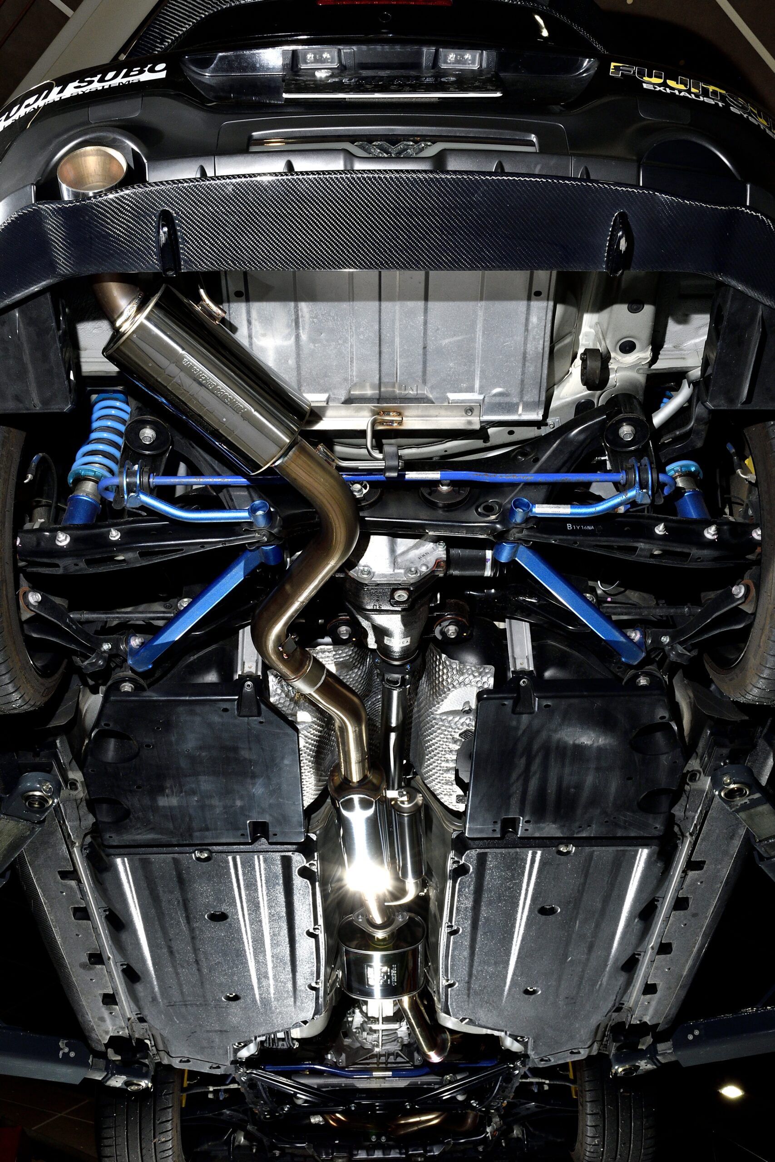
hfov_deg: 34.2
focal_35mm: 39
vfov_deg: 49.6
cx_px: 388
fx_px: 1259
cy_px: 581
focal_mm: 26
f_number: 14
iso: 400
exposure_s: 1/250
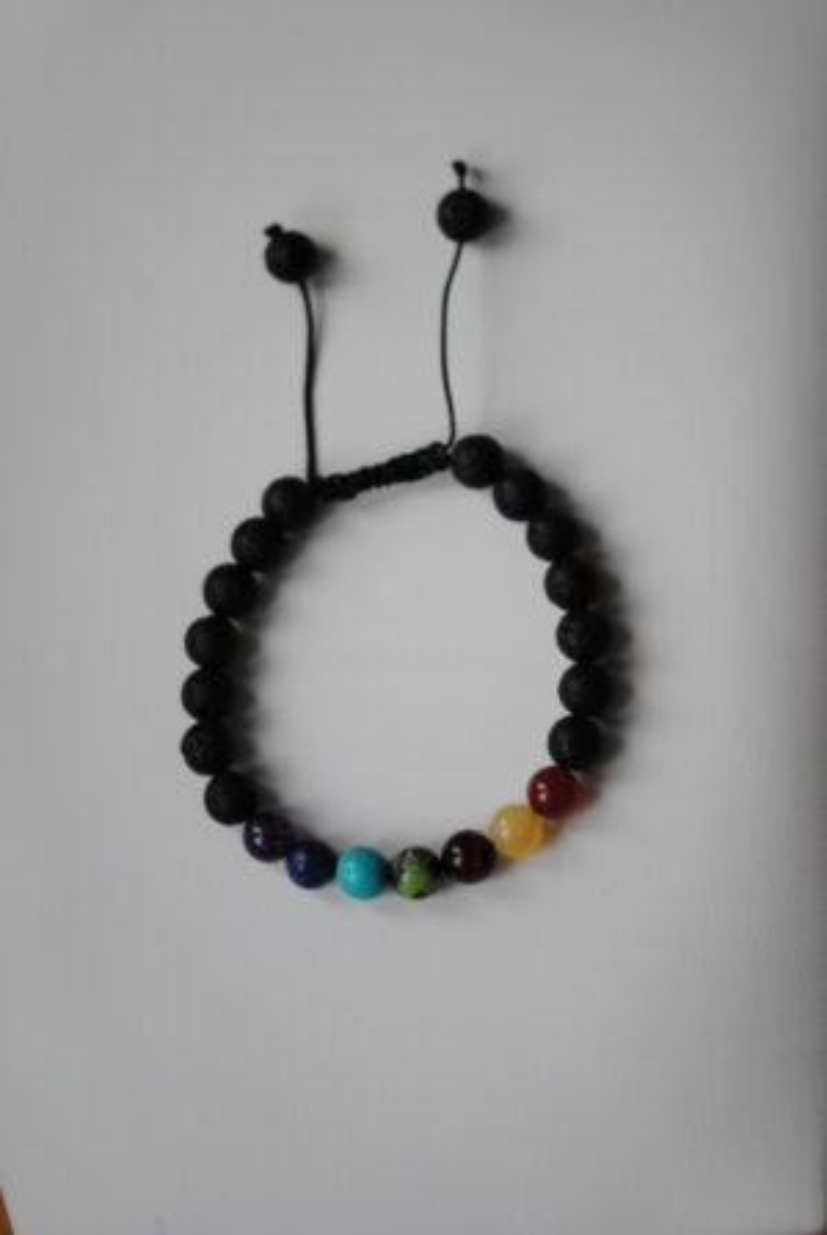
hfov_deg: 8.7
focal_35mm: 158
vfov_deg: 13.0
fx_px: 5410
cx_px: 414
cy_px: 618
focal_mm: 105
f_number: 3.2
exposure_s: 1/125
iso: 360
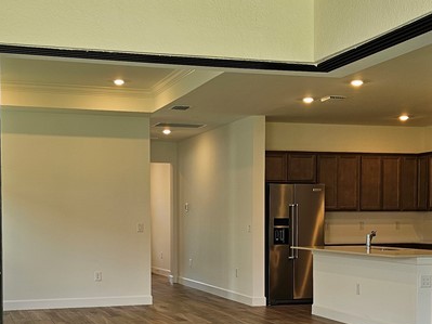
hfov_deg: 32.7
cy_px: 251
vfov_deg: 24.5
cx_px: 189
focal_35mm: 59
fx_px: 736
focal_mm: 6.3
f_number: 1.7
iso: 50
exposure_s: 1/120
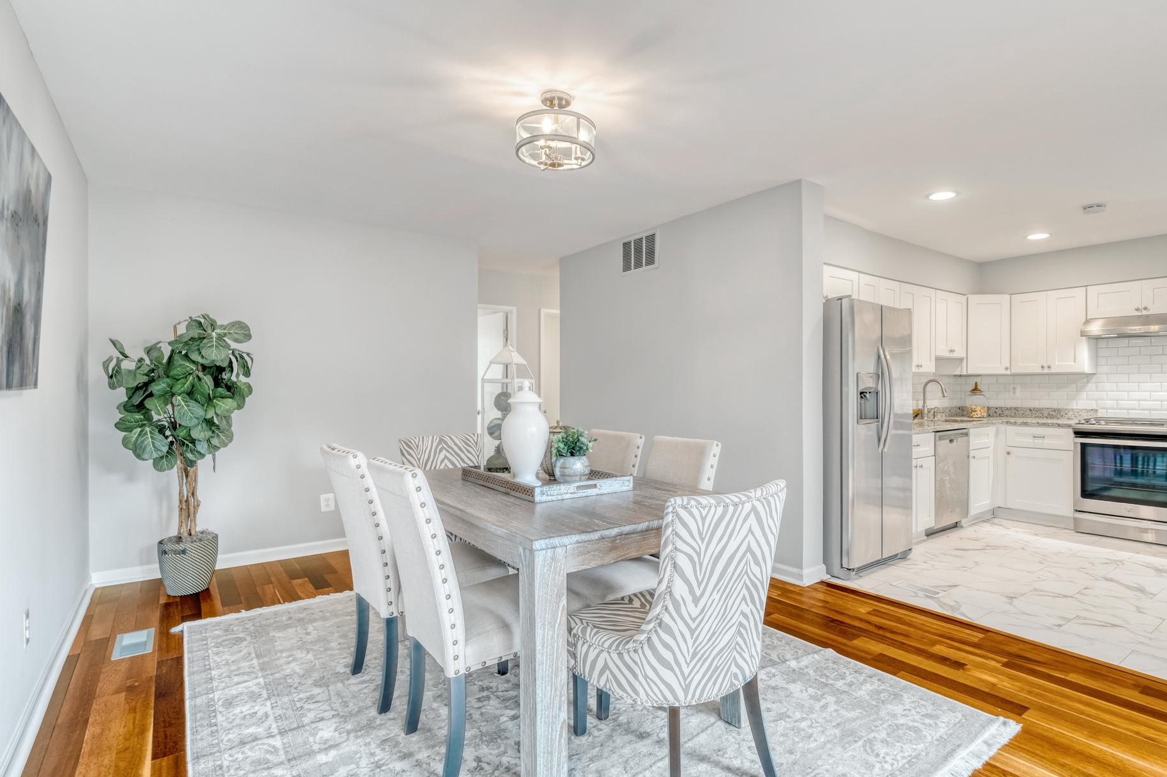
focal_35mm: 18
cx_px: 645
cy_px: 403
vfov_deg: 67.4
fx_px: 583
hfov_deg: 89.7
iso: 1250
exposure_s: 1/100
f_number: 7.1
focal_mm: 16
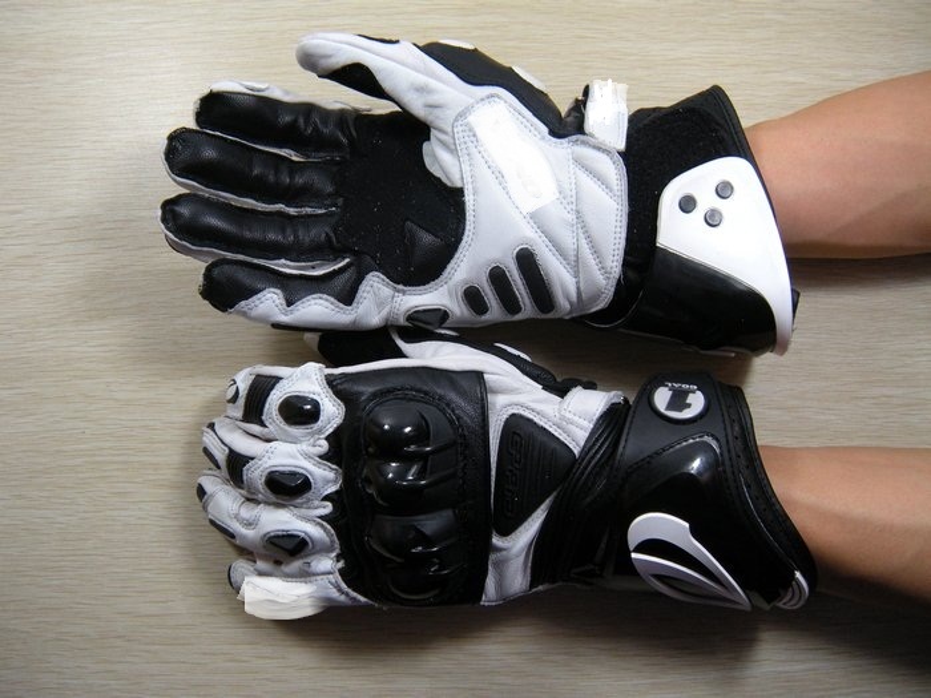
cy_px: 349
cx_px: 466
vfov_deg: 40.7
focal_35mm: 35
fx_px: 941
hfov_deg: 52.6
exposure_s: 1/55.2
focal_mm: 5.9
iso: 132
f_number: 3.8
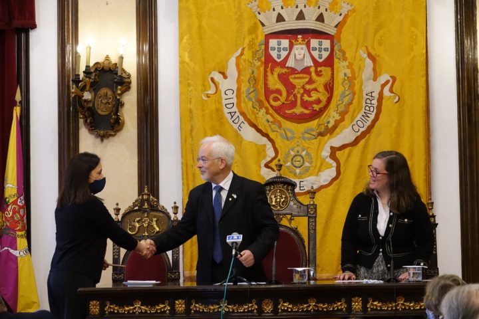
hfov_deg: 18.4
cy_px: 160
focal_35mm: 111
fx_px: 1477
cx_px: 240
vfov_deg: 12.3
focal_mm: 40.73
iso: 1600
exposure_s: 1/125
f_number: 4
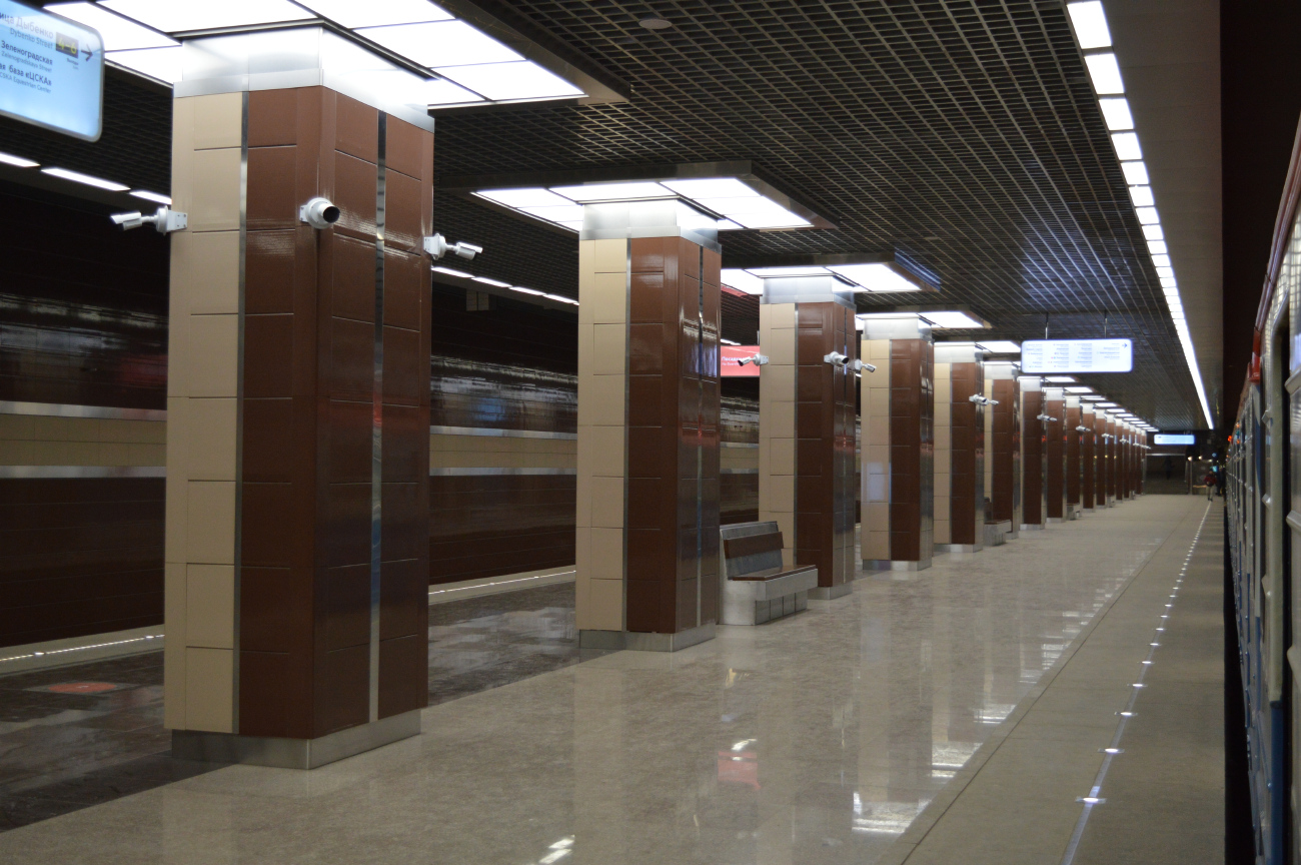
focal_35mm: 45
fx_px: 1625
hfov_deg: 43.6
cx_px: 650
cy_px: 432
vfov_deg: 29.8
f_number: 4.2
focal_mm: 30
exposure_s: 1/160
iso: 800
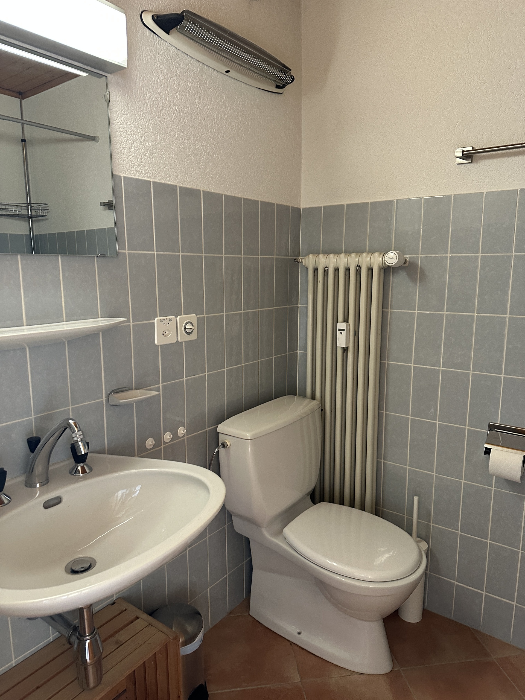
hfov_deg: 56.8
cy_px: 350
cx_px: 262
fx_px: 485
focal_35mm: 24
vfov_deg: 71.6
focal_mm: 6.86
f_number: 1.78
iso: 400
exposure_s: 1/50
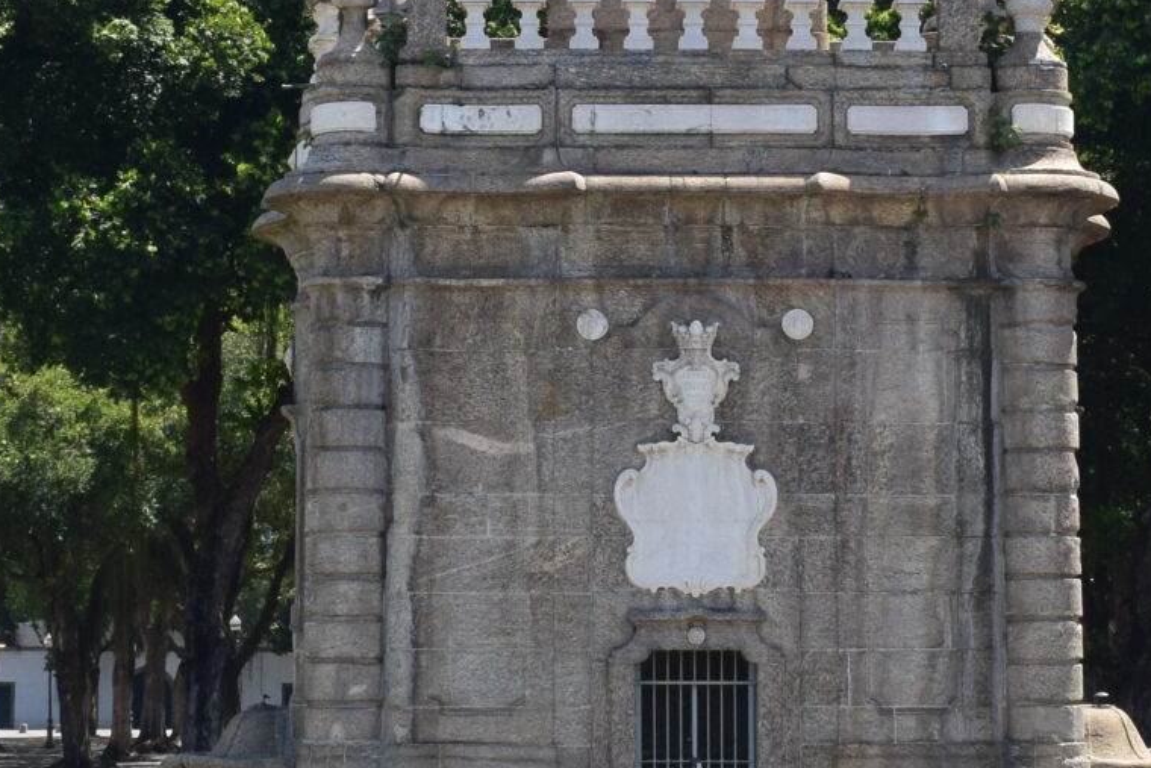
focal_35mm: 101
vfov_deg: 13.4
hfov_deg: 20.2
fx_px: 3230
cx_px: 635
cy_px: 51
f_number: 10
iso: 400
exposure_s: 1/250
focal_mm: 20
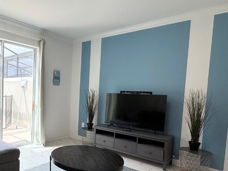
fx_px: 184
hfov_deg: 58.7
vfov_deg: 49.4
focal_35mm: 28
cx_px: 47
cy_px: 104
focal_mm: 2.22
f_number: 2.2
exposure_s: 1/173
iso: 40
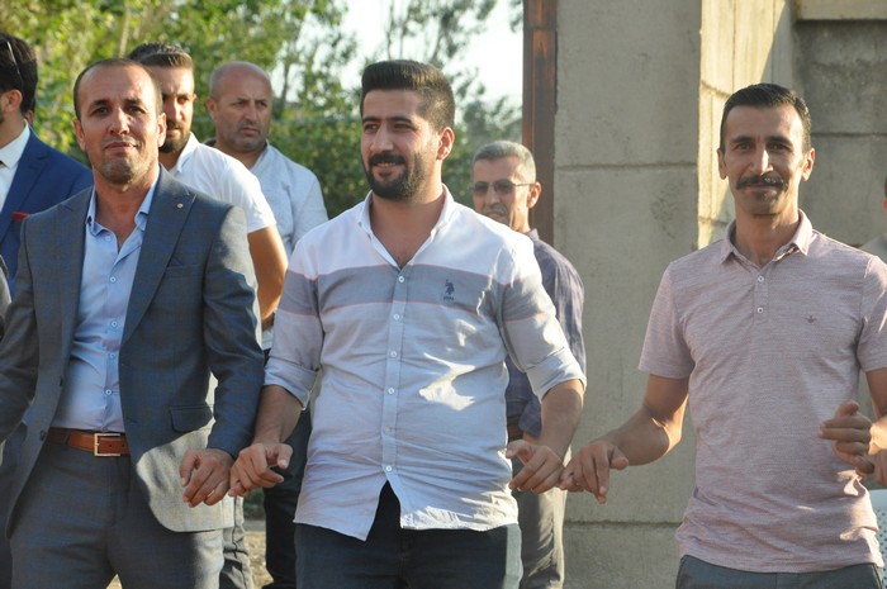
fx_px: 3876
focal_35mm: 158
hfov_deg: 13.1
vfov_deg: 8.7
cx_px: 444
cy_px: 294
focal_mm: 105
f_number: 11
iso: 1250
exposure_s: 1/500
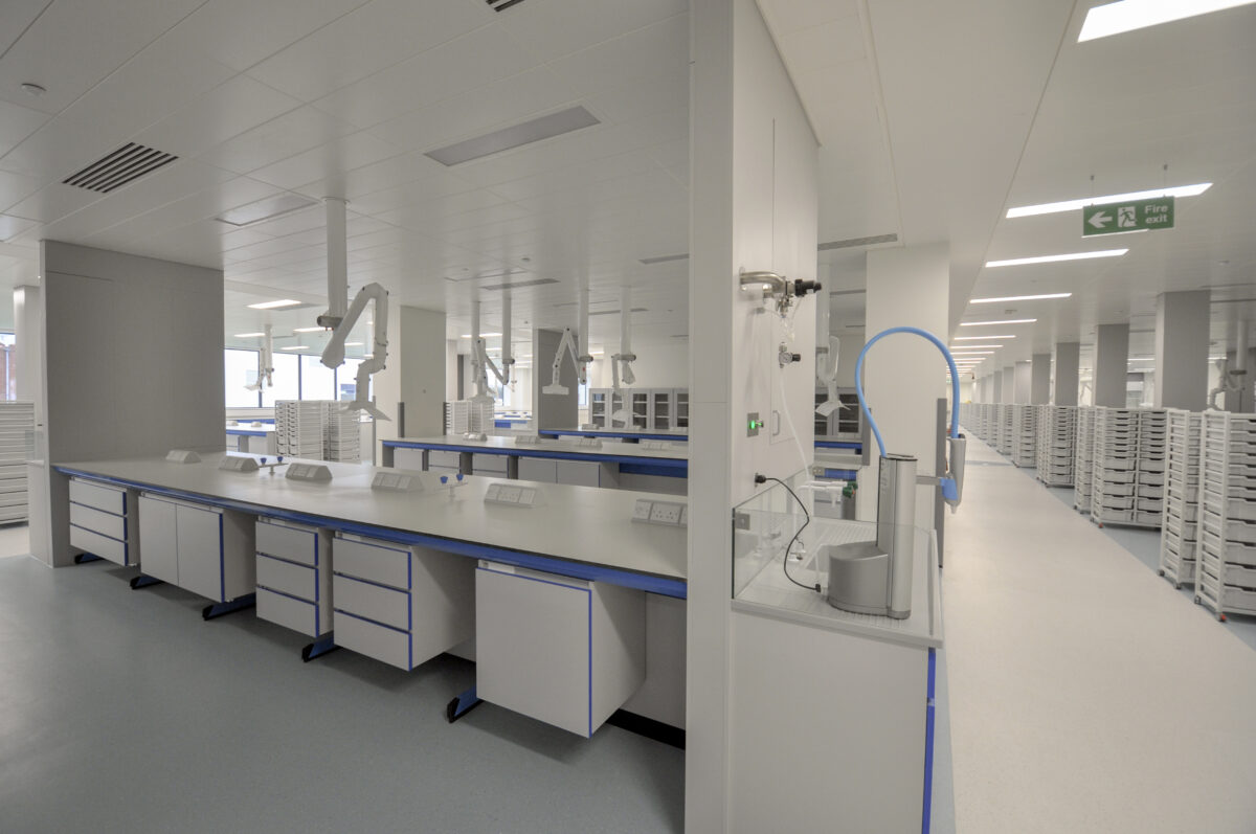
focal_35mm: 15
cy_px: 417
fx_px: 523
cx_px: 628
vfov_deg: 77.2
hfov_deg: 100.5
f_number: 4
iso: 450
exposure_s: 1/60
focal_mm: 10
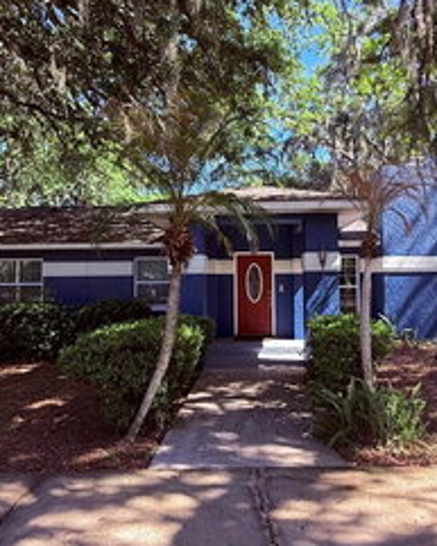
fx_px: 469
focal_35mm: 29
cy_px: 261
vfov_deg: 60.4
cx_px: 260
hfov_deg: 49.7
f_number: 2.2
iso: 64
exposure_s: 1/189
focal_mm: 2.22
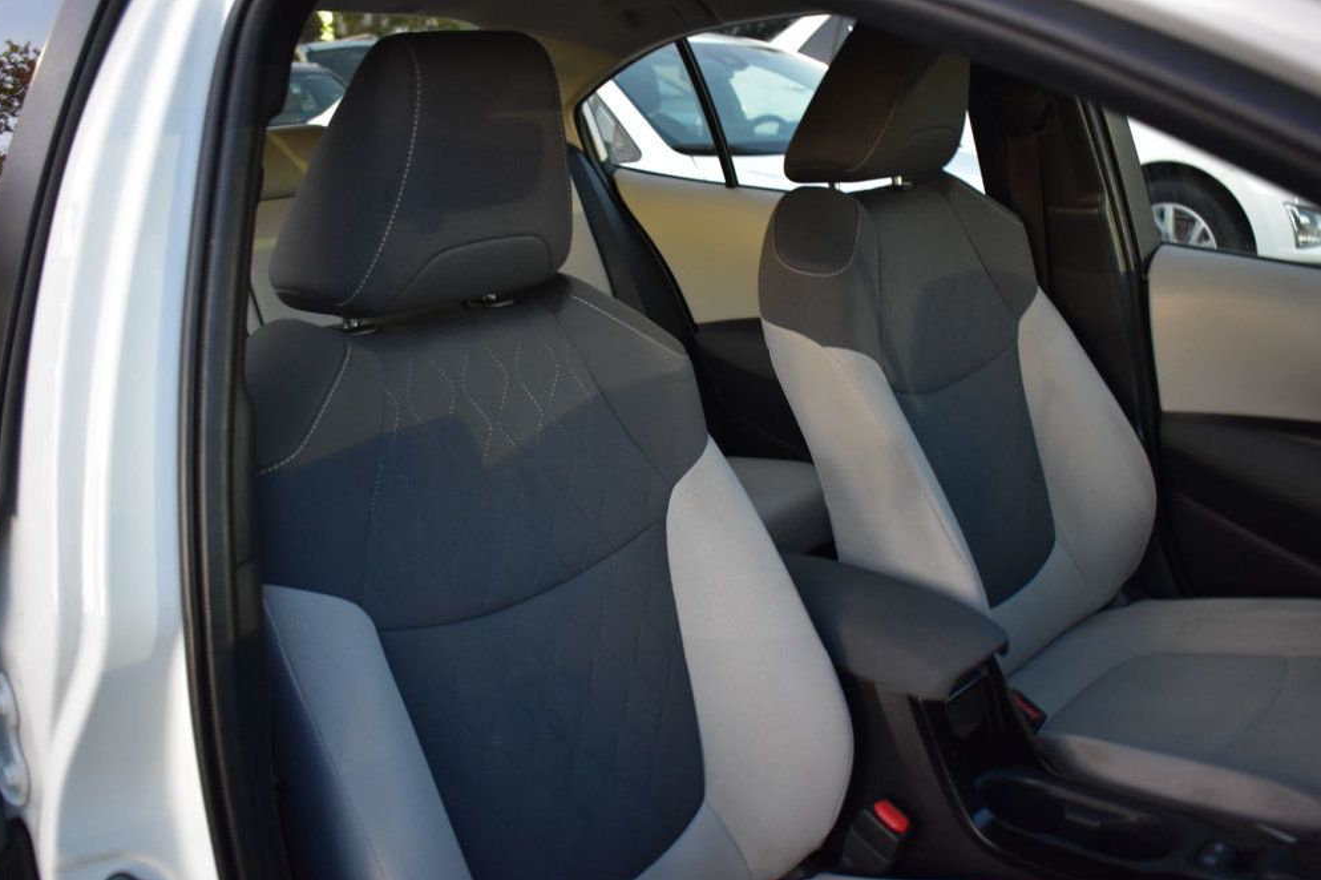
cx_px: 662
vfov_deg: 38.9
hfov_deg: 55.8
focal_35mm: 34
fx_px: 1247
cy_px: 452
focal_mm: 22
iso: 1600
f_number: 3.8
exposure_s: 1/5
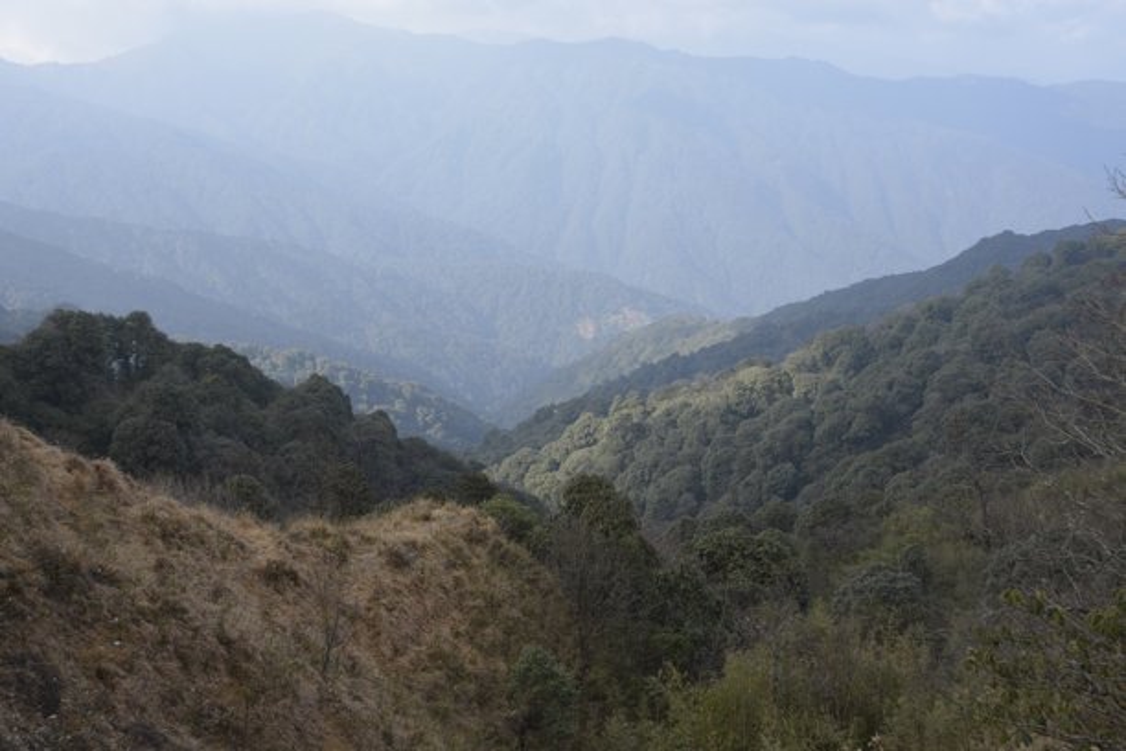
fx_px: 1173
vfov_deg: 35.5
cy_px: 376
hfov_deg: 51.3
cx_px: 563
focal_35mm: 38
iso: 900
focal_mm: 25
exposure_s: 1/750
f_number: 8
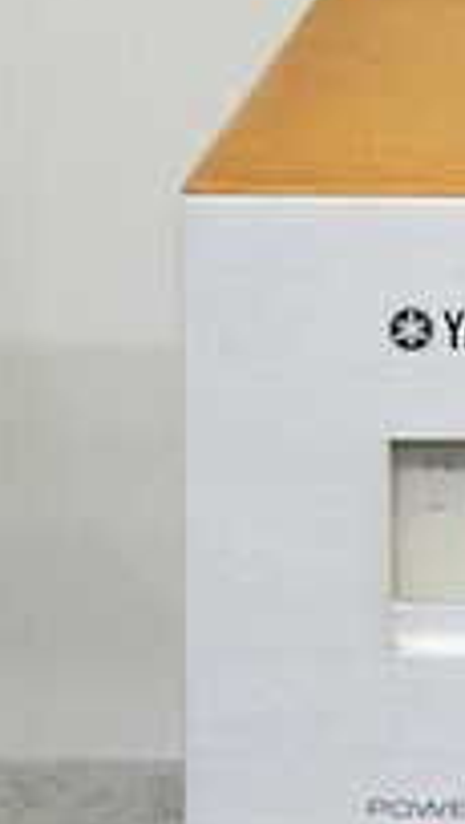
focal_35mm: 637
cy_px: 485
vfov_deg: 3.4
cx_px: 1868
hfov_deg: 1.9
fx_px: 13940
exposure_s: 1/10
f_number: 5.2
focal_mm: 22.3
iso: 200
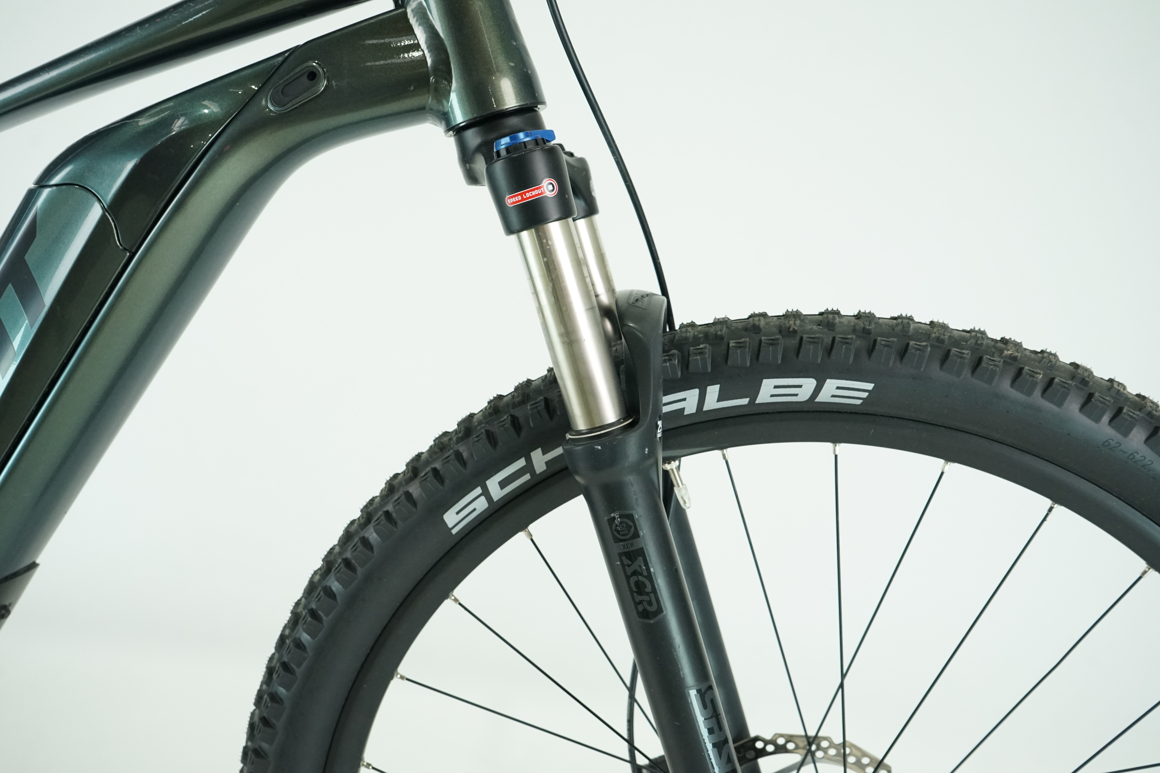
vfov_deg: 41.1
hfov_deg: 58.7
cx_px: 580
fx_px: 1031
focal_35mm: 32
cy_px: 386
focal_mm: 32
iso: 2500
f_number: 6.3
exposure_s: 1/200
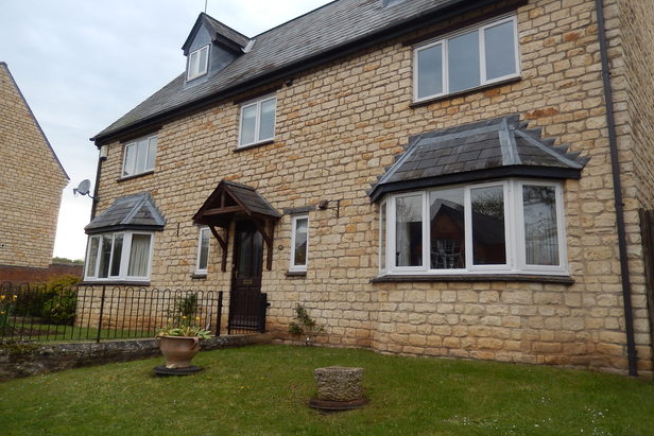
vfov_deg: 47.9
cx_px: 339
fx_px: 491
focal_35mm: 27
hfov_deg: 67.4
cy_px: 197
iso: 125
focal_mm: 4.5
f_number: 3.4
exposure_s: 1/125
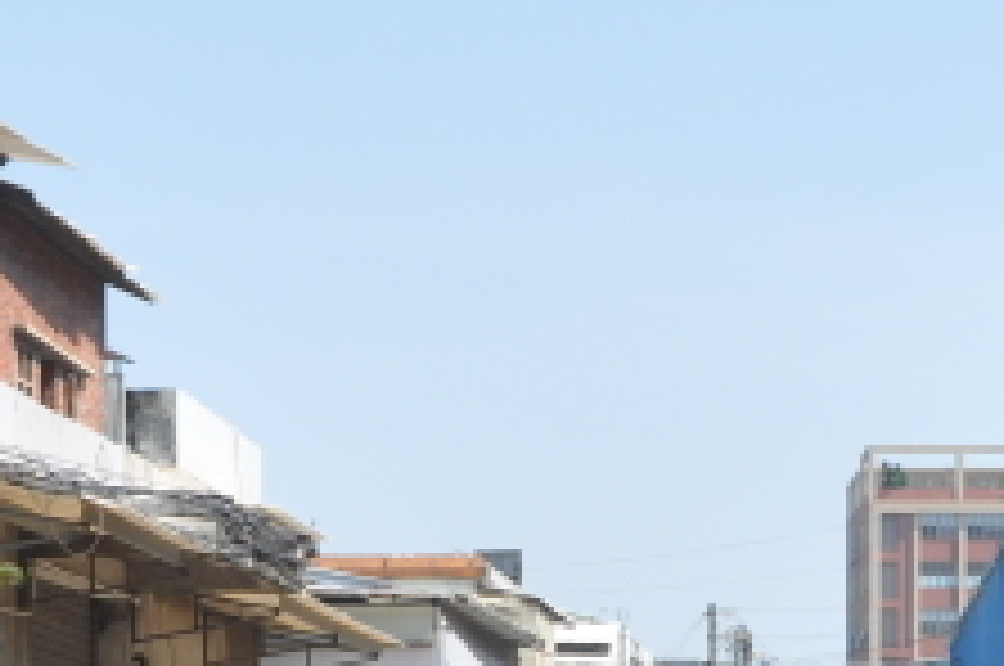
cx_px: 464
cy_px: 1026
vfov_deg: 8.1
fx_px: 4595
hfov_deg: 12.5
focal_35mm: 165
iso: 200
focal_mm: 24
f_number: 9
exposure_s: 1/320
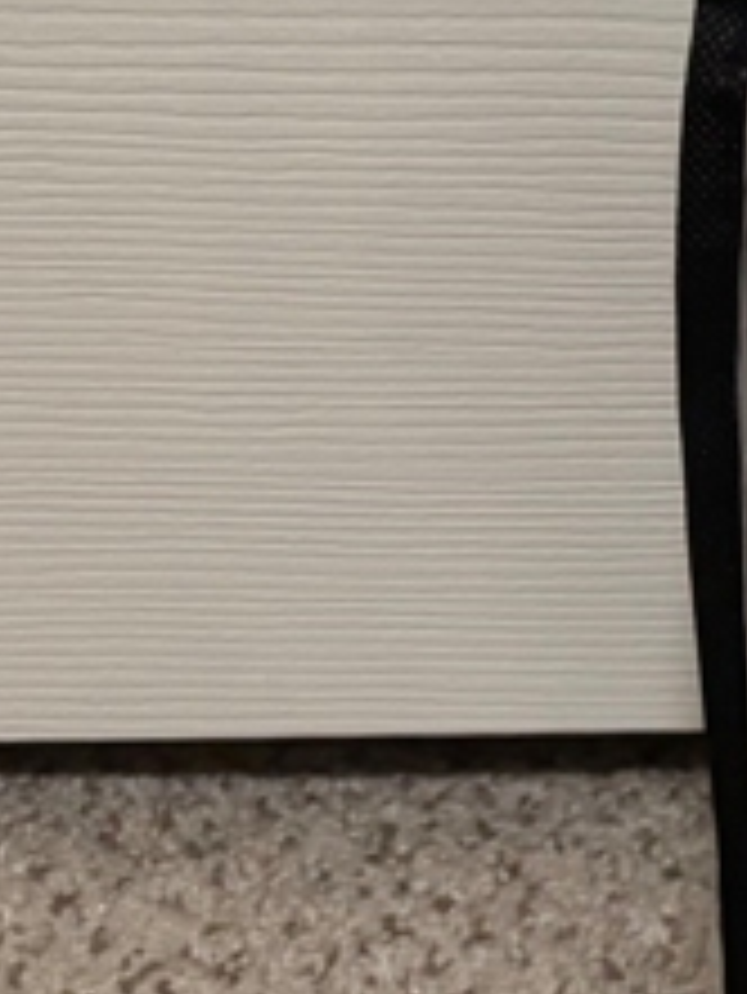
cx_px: 1809
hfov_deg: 9.4
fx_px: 4053
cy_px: -238
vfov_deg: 13.6
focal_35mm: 141
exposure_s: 1/30
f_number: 1.6
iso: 640
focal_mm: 5.96
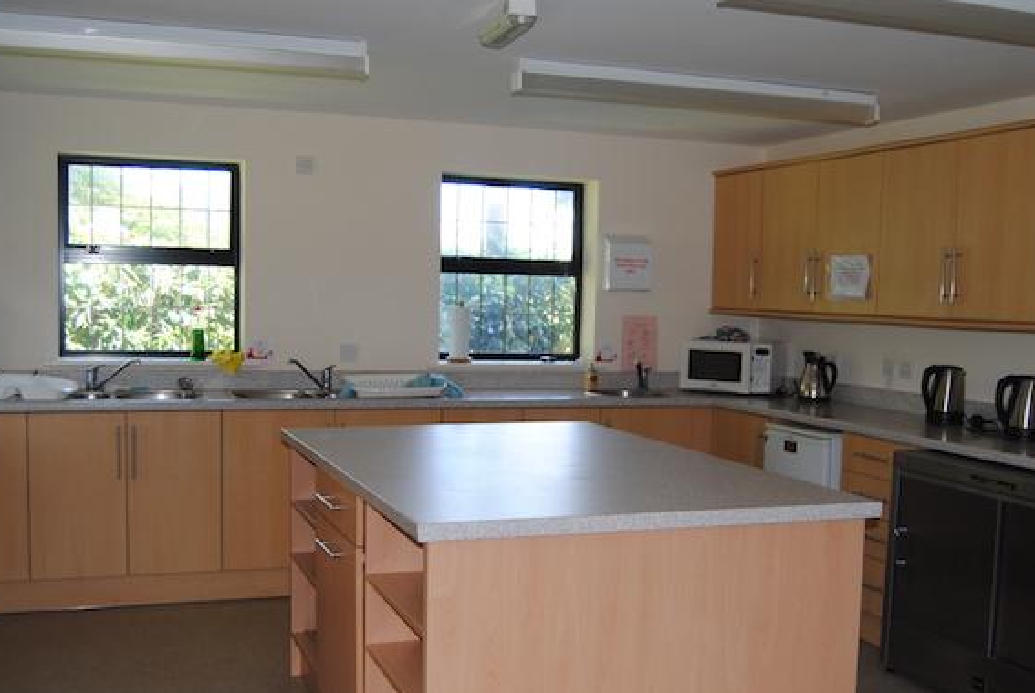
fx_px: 1227
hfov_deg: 45.7
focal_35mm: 43
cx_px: 526
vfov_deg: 31.5
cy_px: 413
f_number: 3.8
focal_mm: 23
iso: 200
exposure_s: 1/60
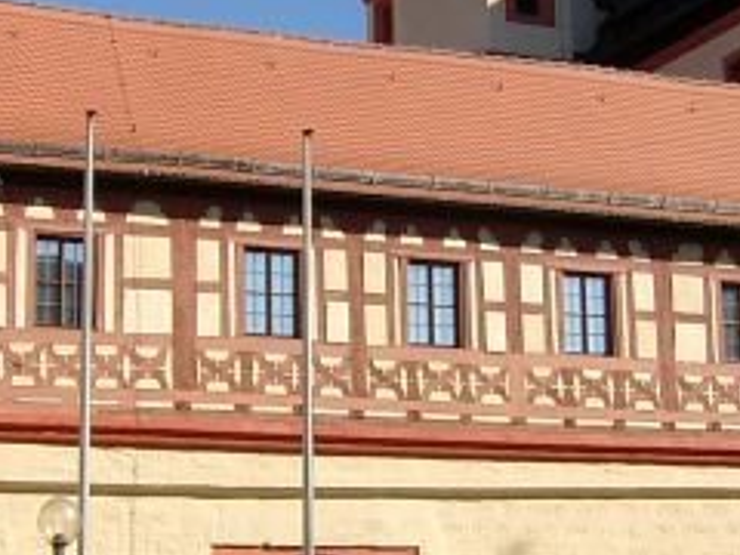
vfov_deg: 10.6
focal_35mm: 140
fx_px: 2993
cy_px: 225
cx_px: 358
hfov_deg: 14.1
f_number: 4
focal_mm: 8.82
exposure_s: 1/696
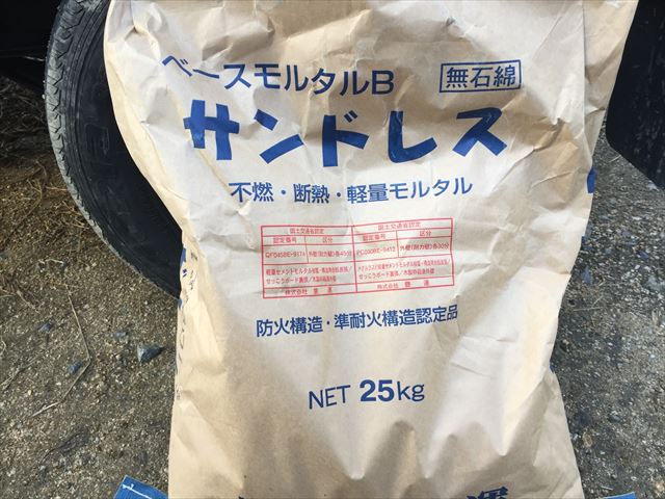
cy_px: 250
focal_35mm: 29
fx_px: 557
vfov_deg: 48.2
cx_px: 332
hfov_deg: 61.7
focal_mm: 4.15
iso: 32
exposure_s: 1/129
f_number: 2.2
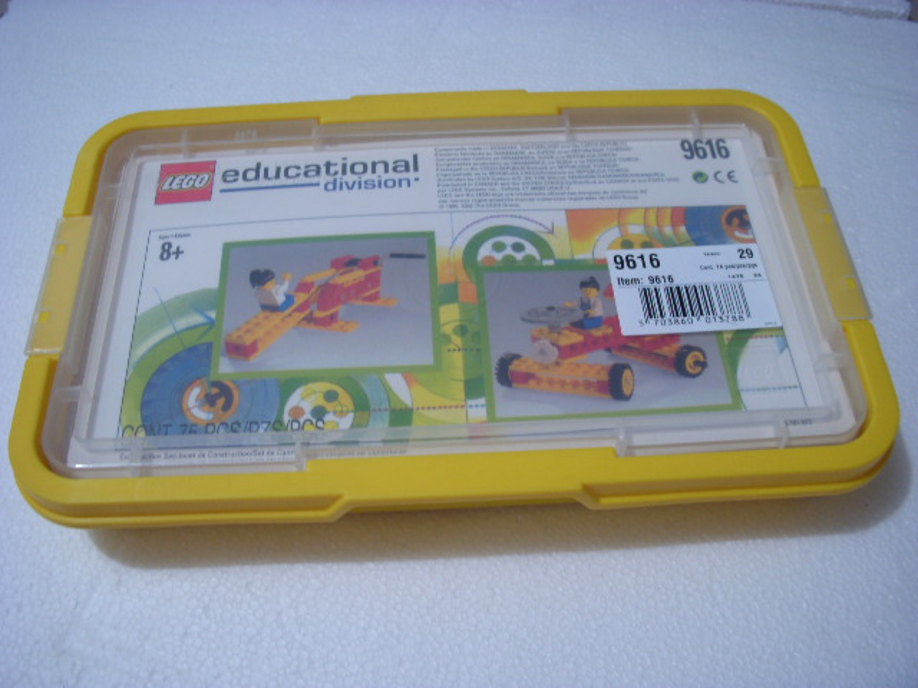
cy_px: 344
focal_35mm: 38
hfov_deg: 49.0
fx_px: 1008
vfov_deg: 37.7
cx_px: 459
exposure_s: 1/2.5
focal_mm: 6.3
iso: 100
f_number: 3.3
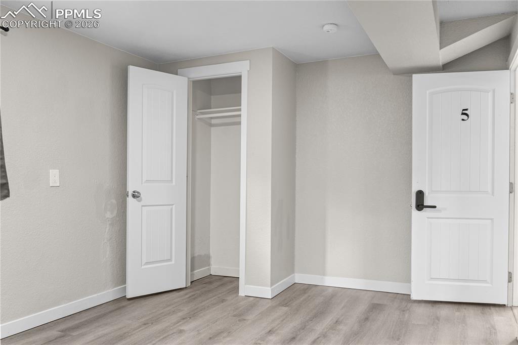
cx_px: 259
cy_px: 172
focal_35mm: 29
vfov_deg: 44.6
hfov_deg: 63.2
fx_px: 421
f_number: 8
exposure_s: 3.2
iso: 100
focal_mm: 19.5
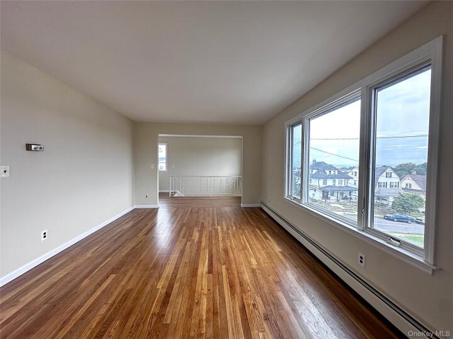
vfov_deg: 85.7
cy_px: 170
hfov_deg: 102.1
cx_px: 226
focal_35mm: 14
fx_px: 183
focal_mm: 2.22
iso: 80
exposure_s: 1/99
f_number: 2.2
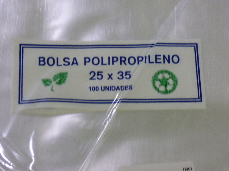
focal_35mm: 148
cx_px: 114
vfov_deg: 10.0
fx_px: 979
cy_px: 86
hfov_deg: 13.3
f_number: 5.3
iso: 400
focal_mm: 24.17
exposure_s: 1/10
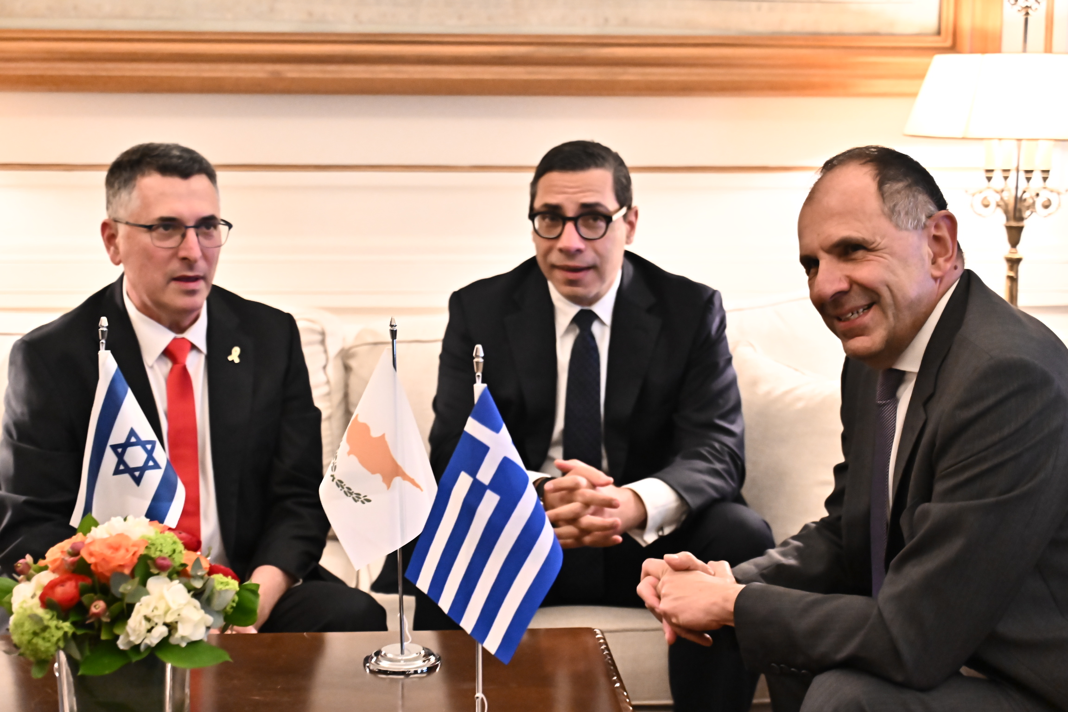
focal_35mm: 53
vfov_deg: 25.5
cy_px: 356
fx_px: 1572
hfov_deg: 37.5
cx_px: 534
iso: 5000
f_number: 4
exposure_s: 1/250
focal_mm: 53
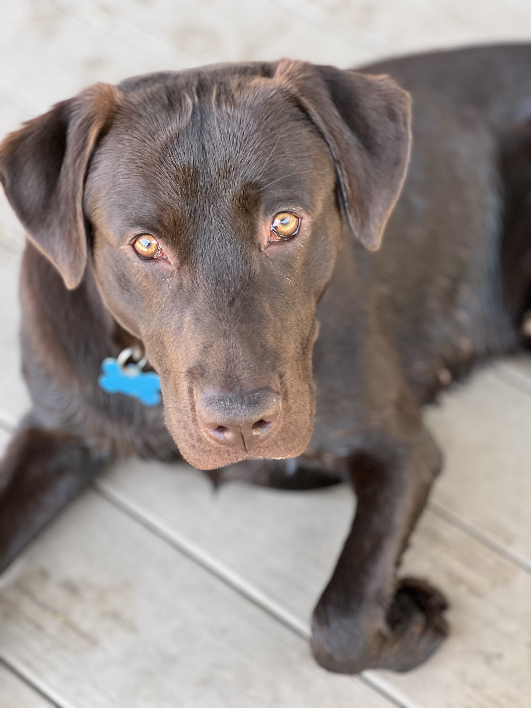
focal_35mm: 77
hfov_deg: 19.1
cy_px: 354
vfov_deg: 25.3
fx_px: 1575
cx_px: 266
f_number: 2.8
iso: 160
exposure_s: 1/121
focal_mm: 9
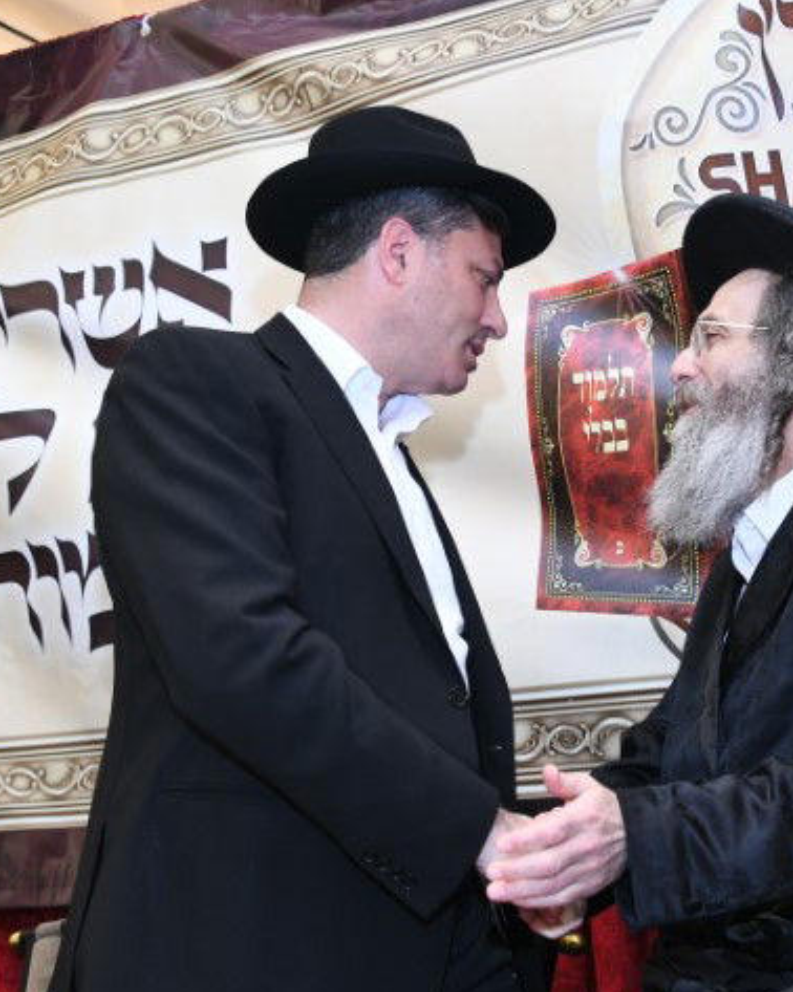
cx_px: 562
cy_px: 501
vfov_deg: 31.5
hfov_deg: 25.2
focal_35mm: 60
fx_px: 1761
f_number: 5.6
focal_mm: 42
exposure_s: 1/160
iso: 1600
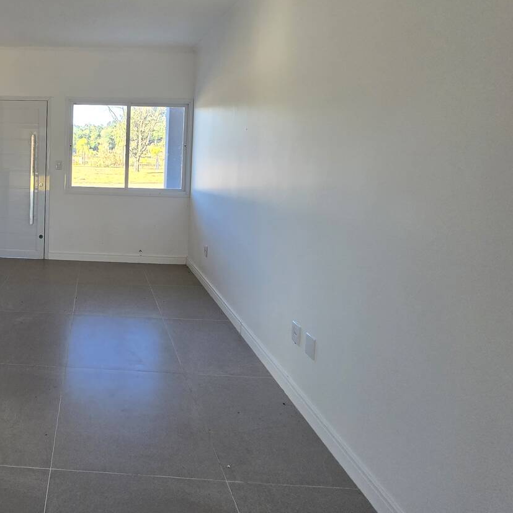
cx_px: 79
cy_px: 183
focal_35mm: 20
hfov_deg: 65.5
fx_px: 335
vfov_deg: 73.2
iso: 200
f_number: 2.2
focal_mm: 2.2
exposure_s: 1/359
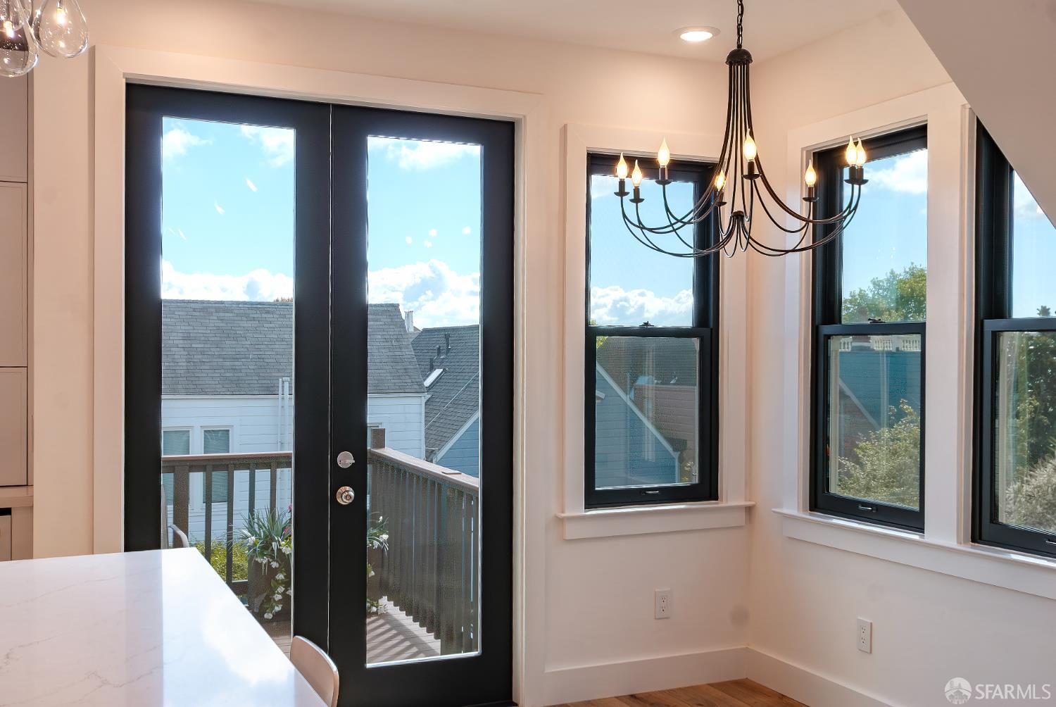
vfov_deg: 37.0
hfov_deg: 53.1
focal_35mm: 36
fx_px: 1057
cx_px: 528
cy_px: 354
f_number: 5.6
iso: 400
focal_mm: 24
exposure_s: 1/1250
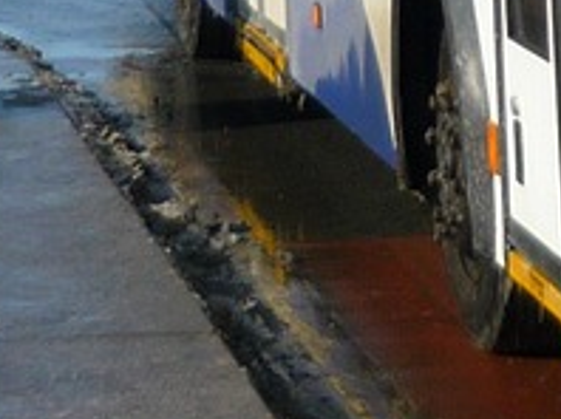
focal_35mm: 171
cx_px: 1000
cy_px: -402
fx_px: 2768
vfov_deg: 8.3
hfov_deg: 10.9
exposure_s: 1/200
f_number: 8
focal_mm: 5.5
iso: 100
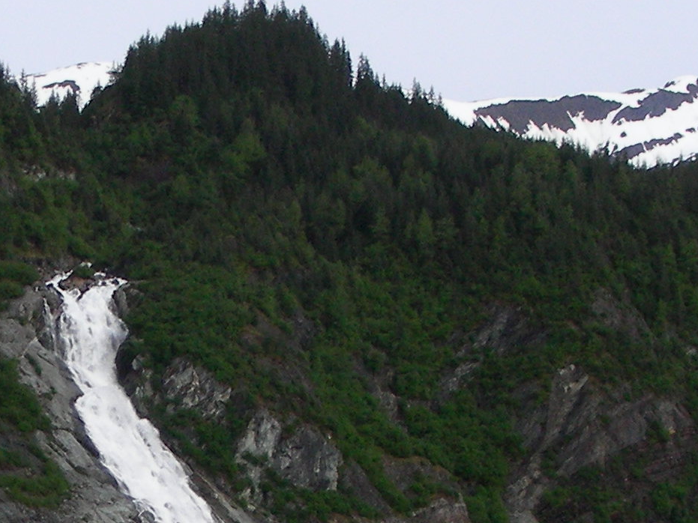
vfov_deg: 12.8
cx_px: 141
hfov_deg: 17.0
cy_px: 475
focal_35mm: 115
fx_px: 2319
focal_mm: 6.3
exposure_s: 1/767
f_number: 4
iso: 50
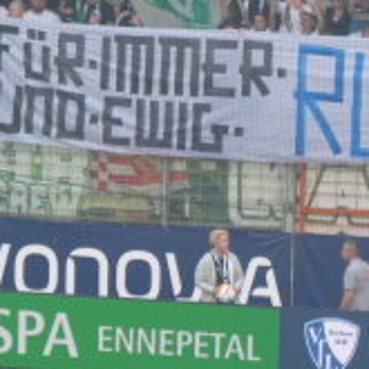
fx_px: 12518
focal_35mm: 1038
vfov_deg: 1.7
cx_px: 394
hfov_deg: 1.7
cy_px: 94
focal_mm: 77.3
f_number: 6
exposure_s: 1/100
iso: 100
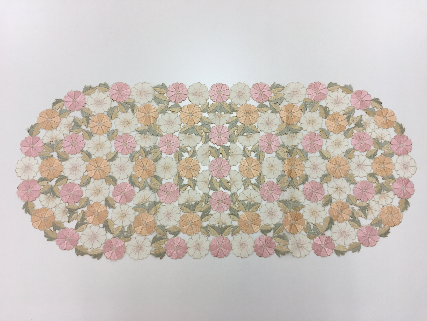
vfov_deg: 48.2
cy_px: 160
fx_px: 358
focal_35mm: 29
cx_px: 214
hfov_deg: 61.7
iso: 32
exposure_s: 1/60
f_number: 2.2
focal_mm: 4.15
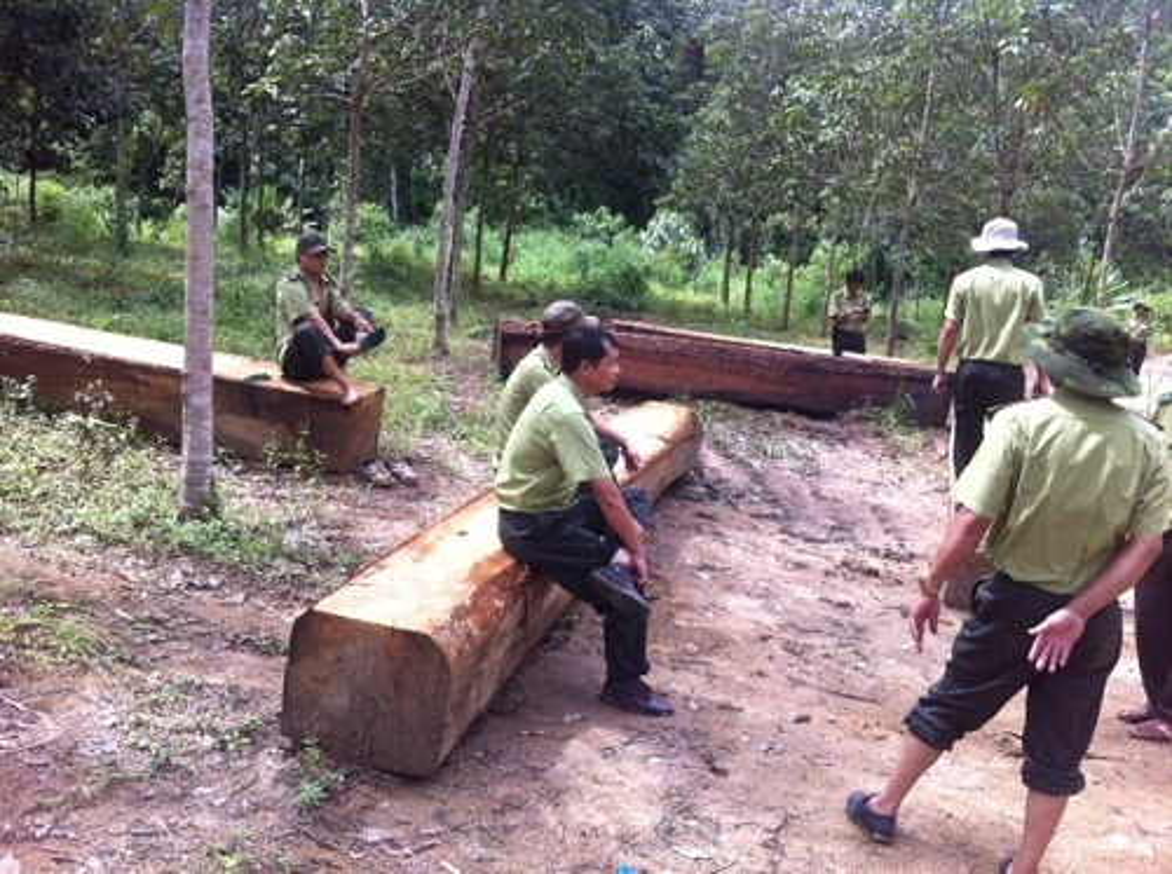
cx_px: 586
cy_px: 437
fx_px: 1183
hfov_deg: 52.7
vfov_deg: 40.6
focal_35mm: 35
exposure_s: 1/474
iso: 80
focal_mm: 3.85
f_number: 2.8
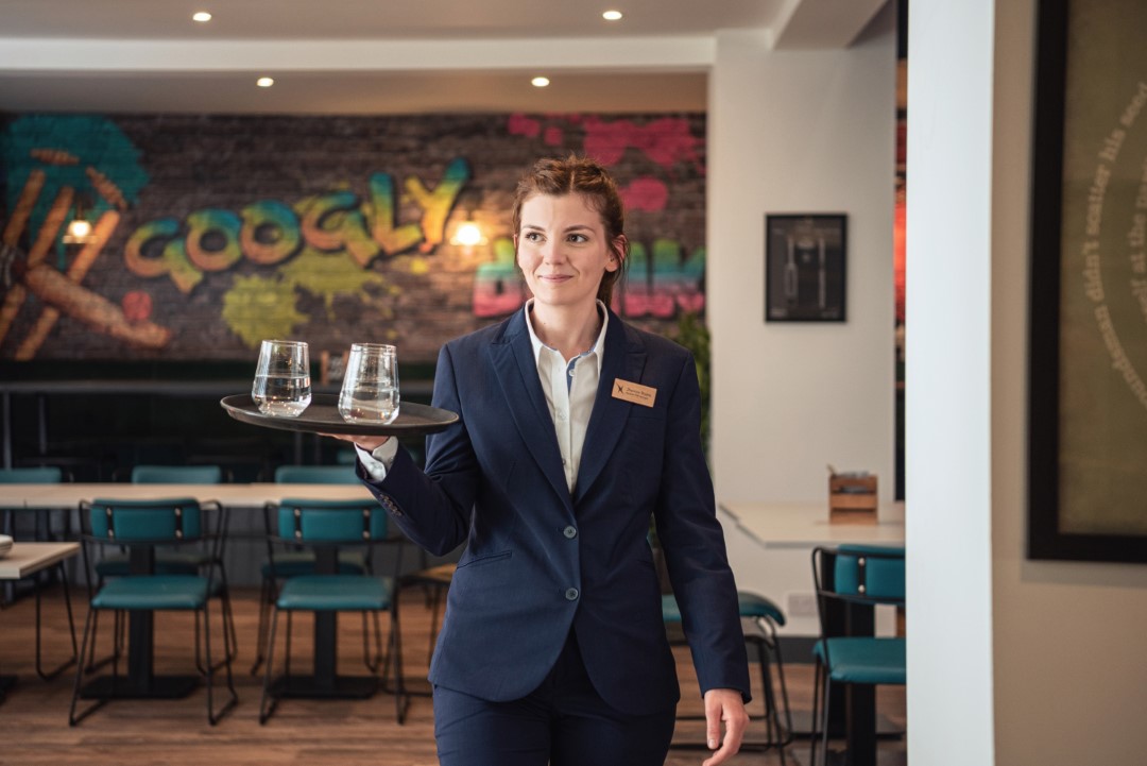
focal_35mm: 70
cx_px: 574
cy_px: 383
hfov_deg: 28.8
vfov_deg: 19.5
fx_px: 2231
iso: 640
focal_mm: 70
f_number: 2.8
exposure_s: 1/200
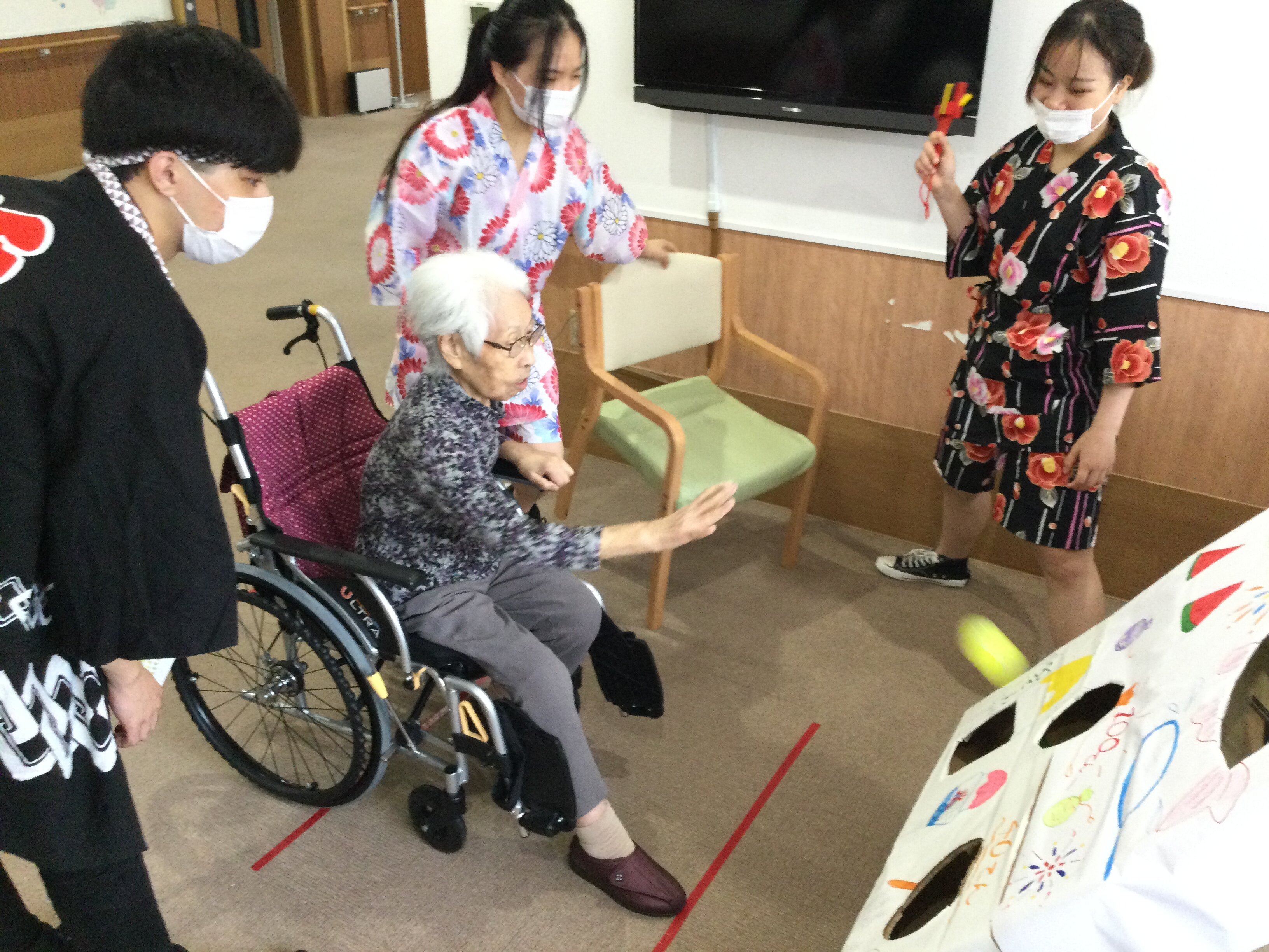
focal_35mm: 31
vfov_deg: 45.4
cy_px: 476
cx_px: 634
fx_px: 1136
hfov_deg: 58.4
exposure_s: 1/30
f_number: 2.4
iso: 125
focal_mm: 3.3
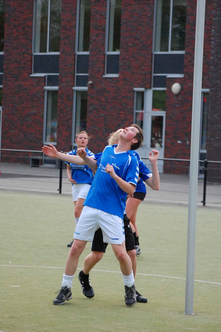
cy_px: 166
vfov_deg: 15.9
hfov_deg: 10.6
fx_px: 1190
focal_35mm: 129
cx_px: 110
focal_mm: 86
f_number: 4.5
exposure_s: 1/500
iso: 1600
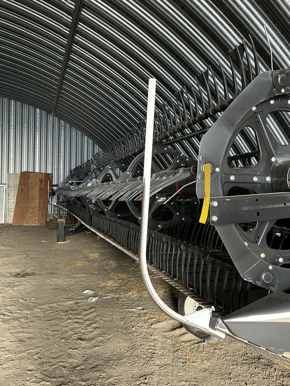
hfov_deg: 48.1
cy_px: 184
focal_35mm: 29
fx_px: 324
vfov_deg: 61.6
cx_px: 161
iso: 125
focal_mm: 5.7
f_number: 1.5
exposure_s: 1/96
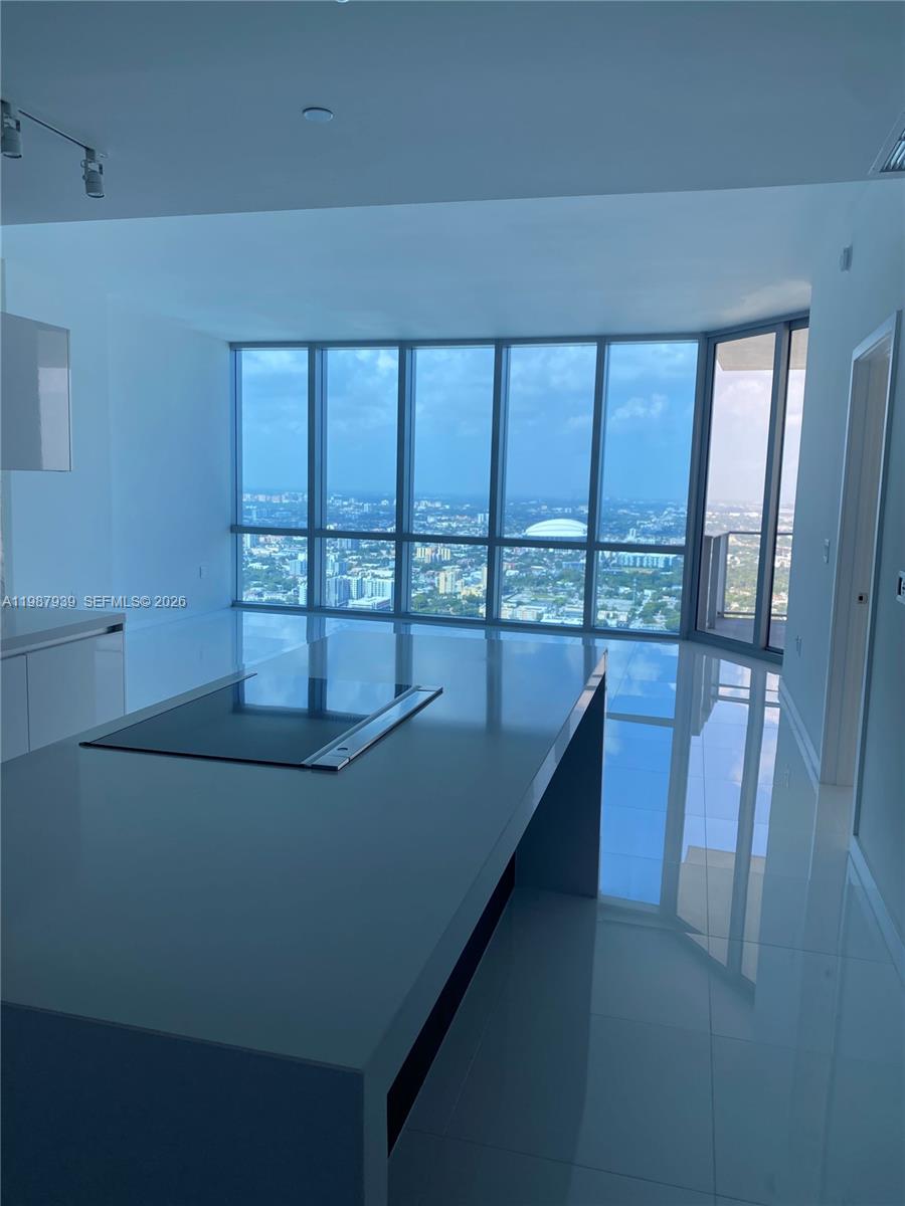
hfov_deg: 53.1
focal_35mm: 26
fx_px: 906
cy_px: 603
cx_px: 452
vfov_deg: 67.3
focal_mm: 4.25
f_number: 1.8
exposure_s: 1/287
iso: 32
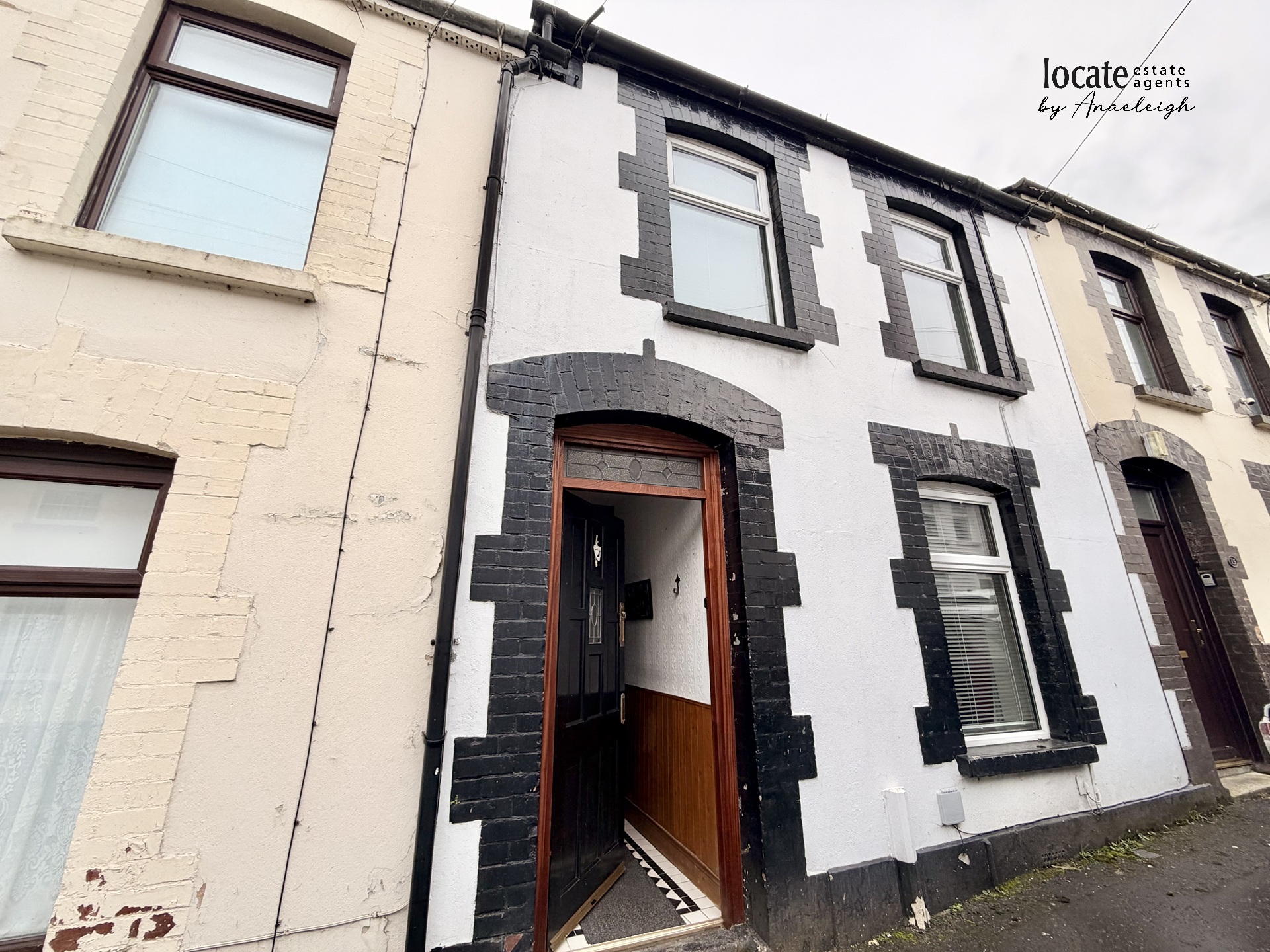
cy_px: 476
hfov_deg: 102.1
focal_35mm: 14
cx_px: 635
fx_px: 514
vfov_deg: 85.7
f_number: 2.2
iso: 64
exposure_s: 1/472
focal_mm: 2.22
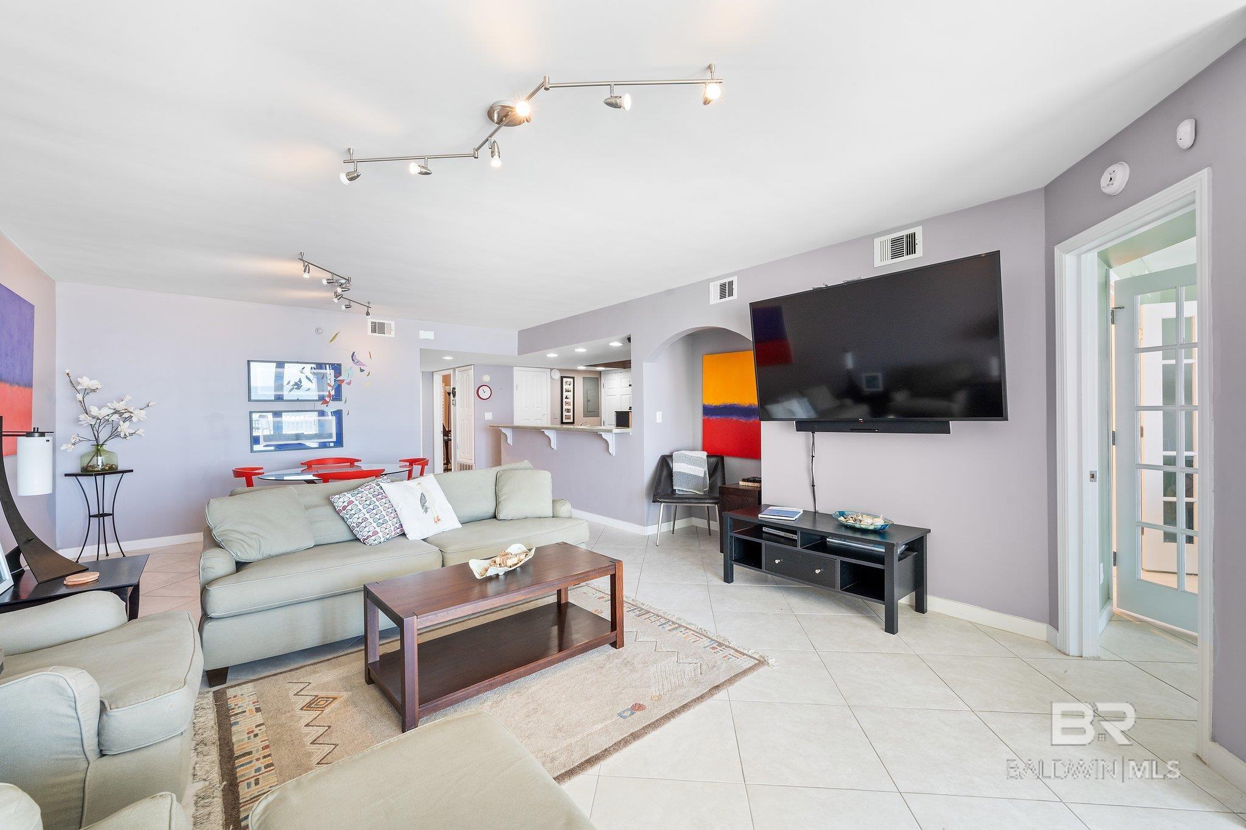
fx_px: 519
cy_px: 415
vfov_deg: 77.3
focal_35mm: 15
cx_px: 623
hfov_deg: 100.4
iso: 500
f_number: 10
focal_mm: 15
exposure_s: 1/3
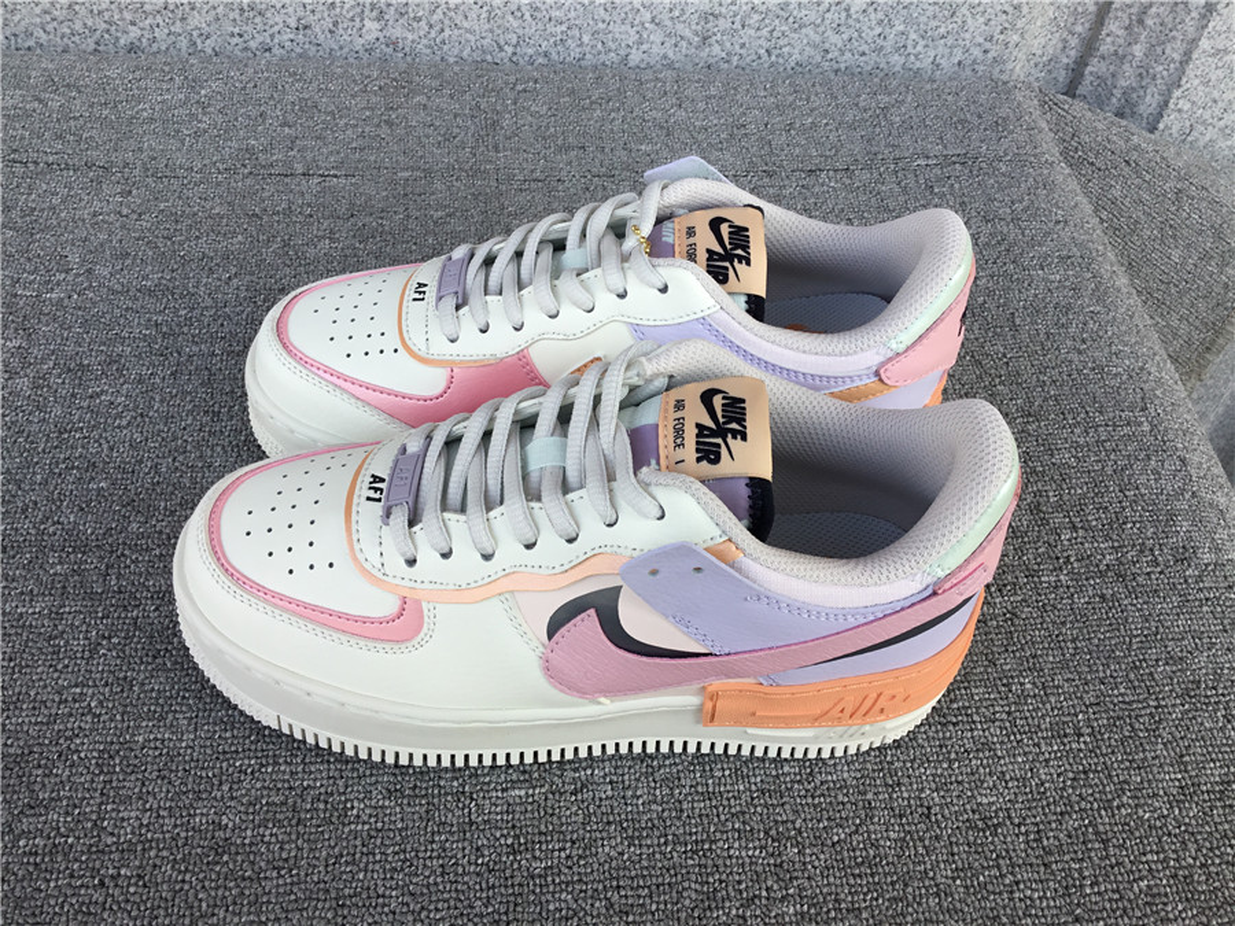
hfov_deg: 58.4
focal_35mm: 31
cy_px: 463
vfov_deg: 45.4
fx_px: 1106
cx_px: 618
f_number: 2.4
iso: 25
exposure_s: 1/204
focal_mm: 3.3
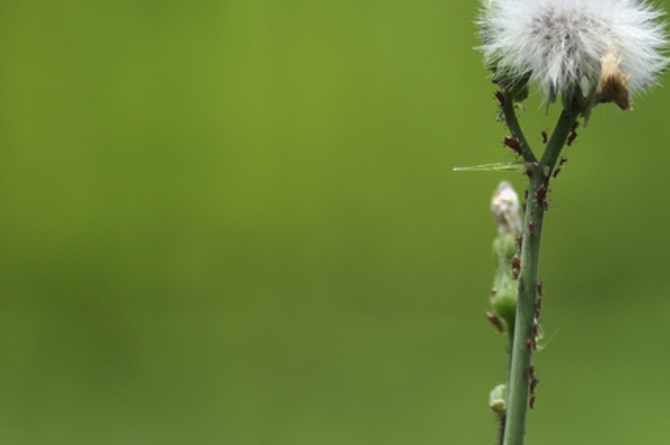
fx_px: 10912
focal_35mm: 587
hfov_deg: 3.5
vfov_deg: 2.3
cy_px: 32
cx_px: 619
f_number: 5.6
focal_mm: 210
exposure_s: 1/800
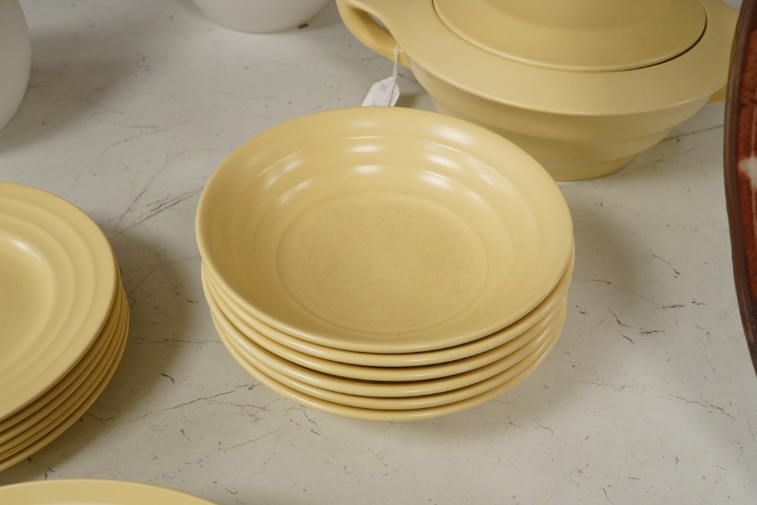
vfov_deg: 29.9
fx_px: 946
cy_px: 252
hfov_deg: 43.6
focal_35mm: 45
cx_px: 378
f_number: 13
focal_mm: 30
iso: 2500
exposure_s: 1/125
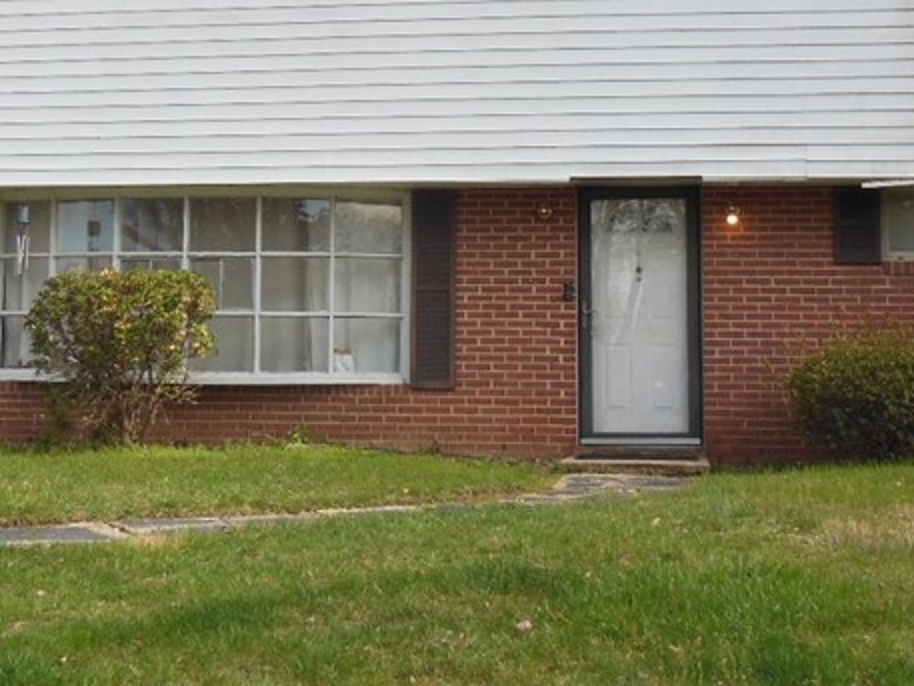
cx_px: 414
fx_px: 1717
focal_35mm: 65
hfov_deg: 29.8
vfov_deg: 22.4
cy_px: 178
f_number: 3.7
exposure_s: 1/400
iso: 125
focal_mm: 5.2
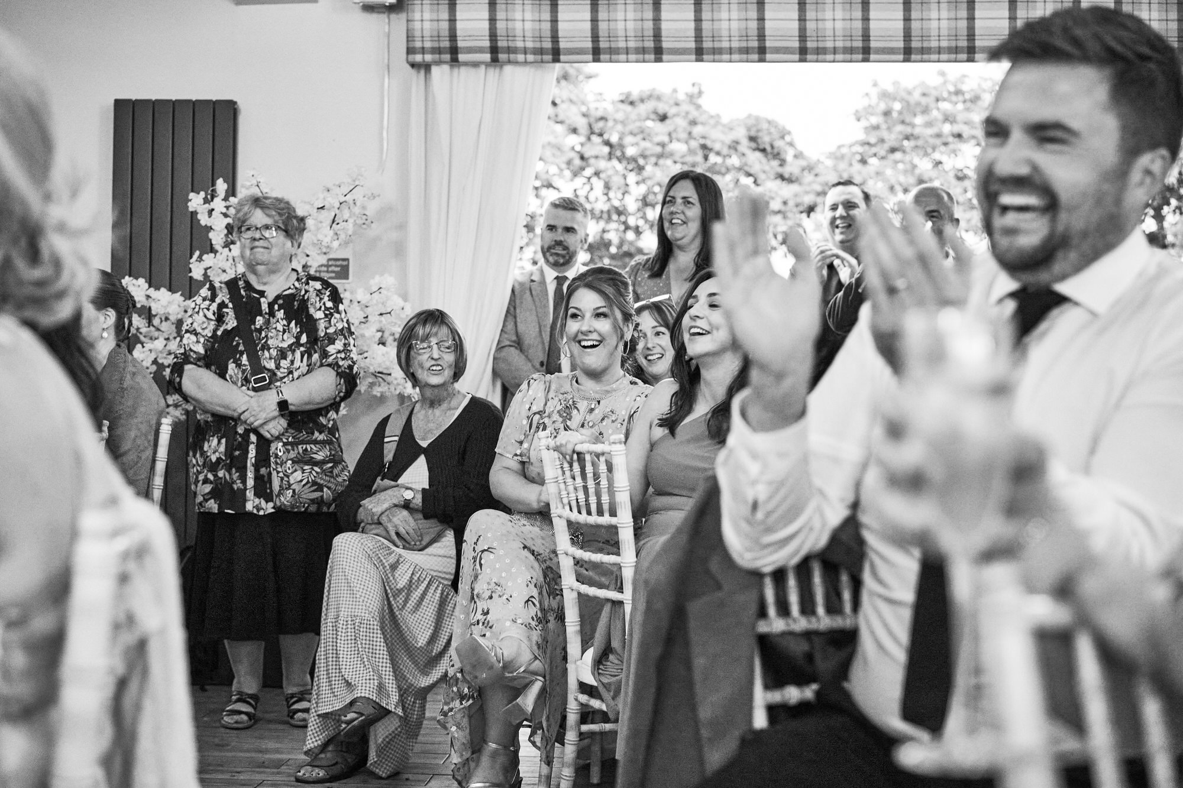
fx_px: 1807
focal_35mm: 55
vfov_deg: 24.6
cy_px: 394
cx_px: 592
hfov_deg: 36.2
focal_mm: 55
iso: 6400
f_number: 3.5
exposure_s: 1/125
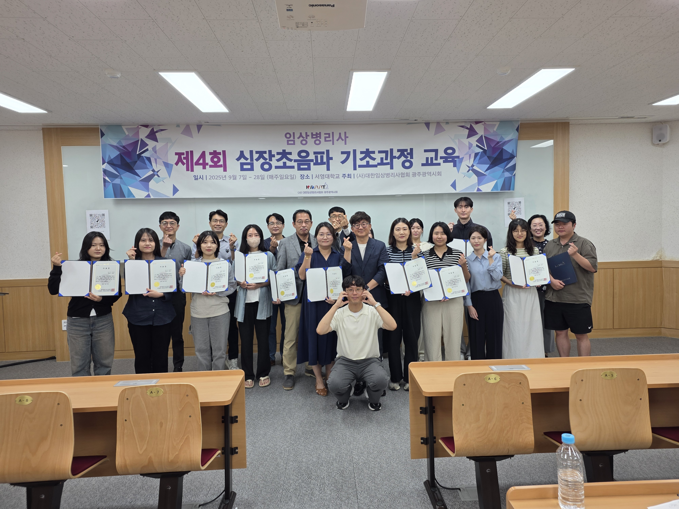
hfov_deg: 73.9
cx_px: 340
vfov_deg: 58.9
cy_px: 254
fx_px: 451
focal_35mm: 23
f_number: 1.7
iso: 64
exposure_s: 1/120
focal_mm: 6.25
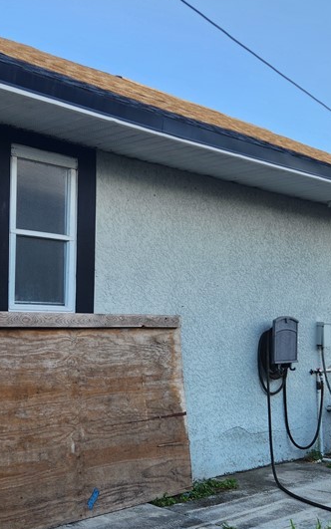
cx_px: 152
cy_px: 312
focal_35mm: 47
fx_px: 678
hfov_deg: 27.4
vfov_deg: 42.5
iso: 20
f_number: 1.8
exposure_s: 1/349
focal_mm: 5.4
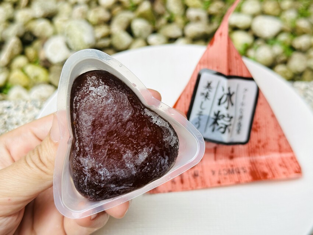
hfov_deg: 39.7
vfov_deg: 30.3
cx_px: 156
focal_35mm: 48
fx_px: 434
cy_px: 118
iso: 64
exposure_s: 1/1305
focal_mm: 6.86
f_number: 1.78
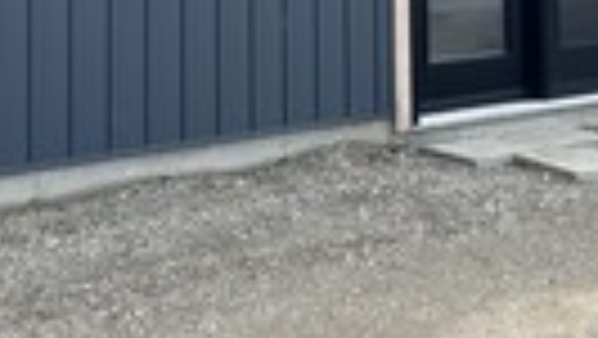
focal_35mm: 85
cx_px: 405
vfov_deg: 13.3
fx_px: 1349
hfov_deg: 24.9
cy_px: -198
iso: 50
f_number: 1.5
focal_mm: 5.7
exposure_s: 1/1698
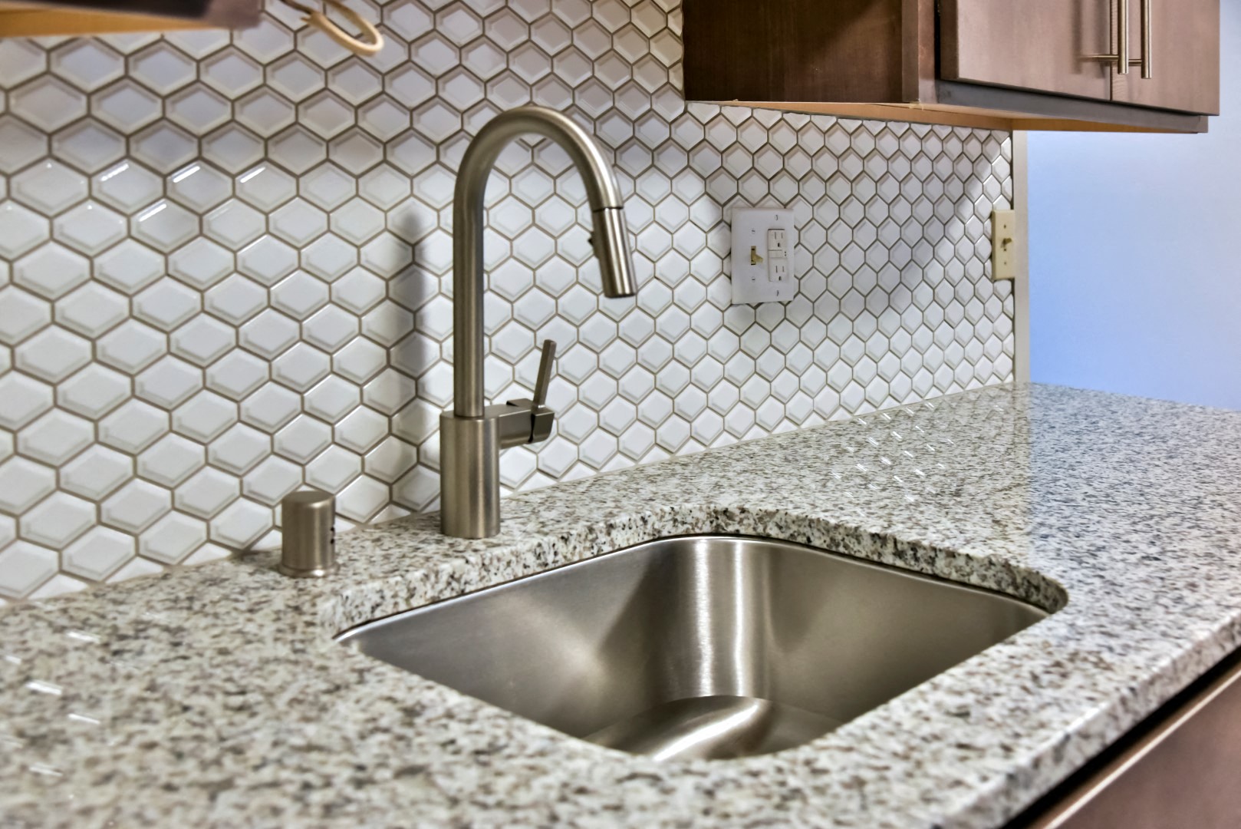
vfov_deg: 35.1
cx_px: 620
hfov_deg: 50.7
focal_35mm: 38
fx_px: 1310
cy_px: 414
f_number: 4.5
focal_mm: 38
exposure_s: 1/80
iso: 2500
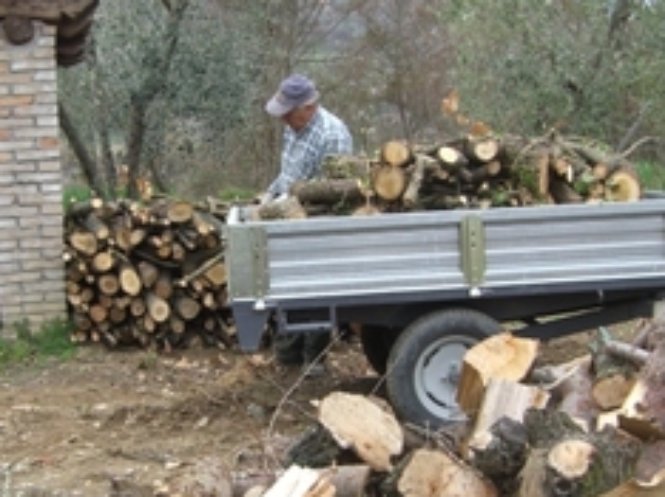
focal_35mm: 65
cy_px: 321
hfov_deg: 29.8
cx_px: 301
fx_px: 1247
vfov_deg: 22.5
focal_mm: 6.2
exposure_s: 1/200
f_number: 2.7
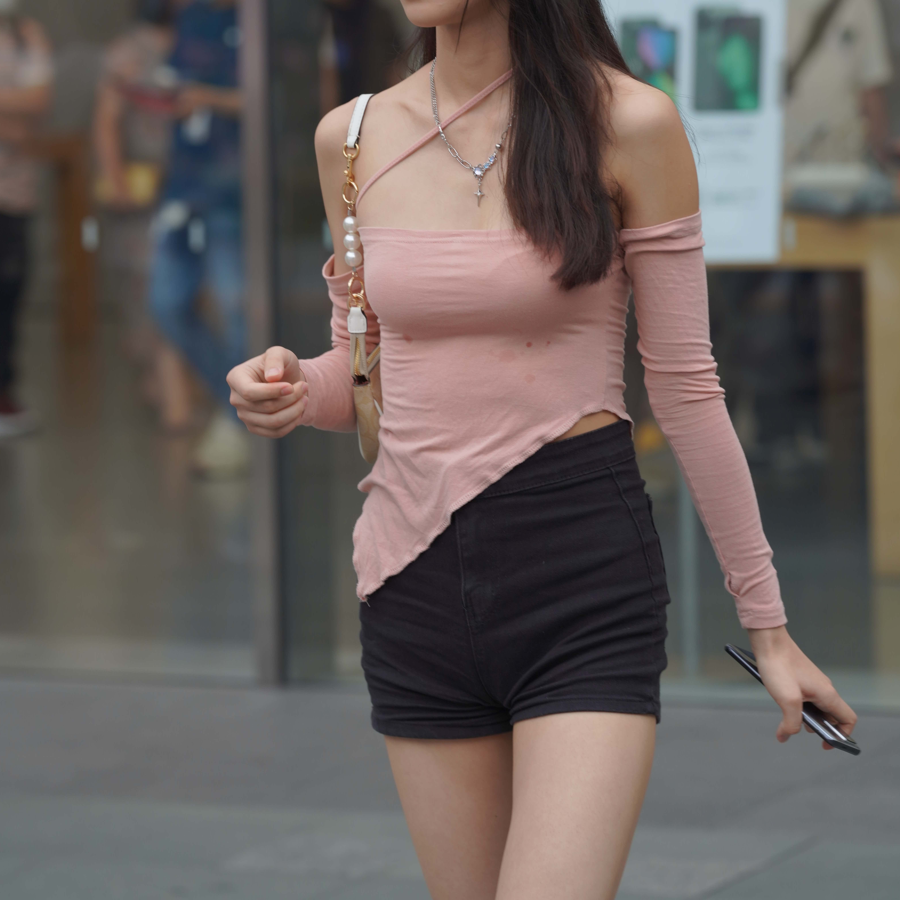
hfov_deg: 10.1
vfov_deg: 10.1
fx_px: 5089
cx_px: 451
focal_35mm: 173
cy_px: 253
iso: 320
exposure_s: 1/320
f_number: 4.5
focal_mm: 135
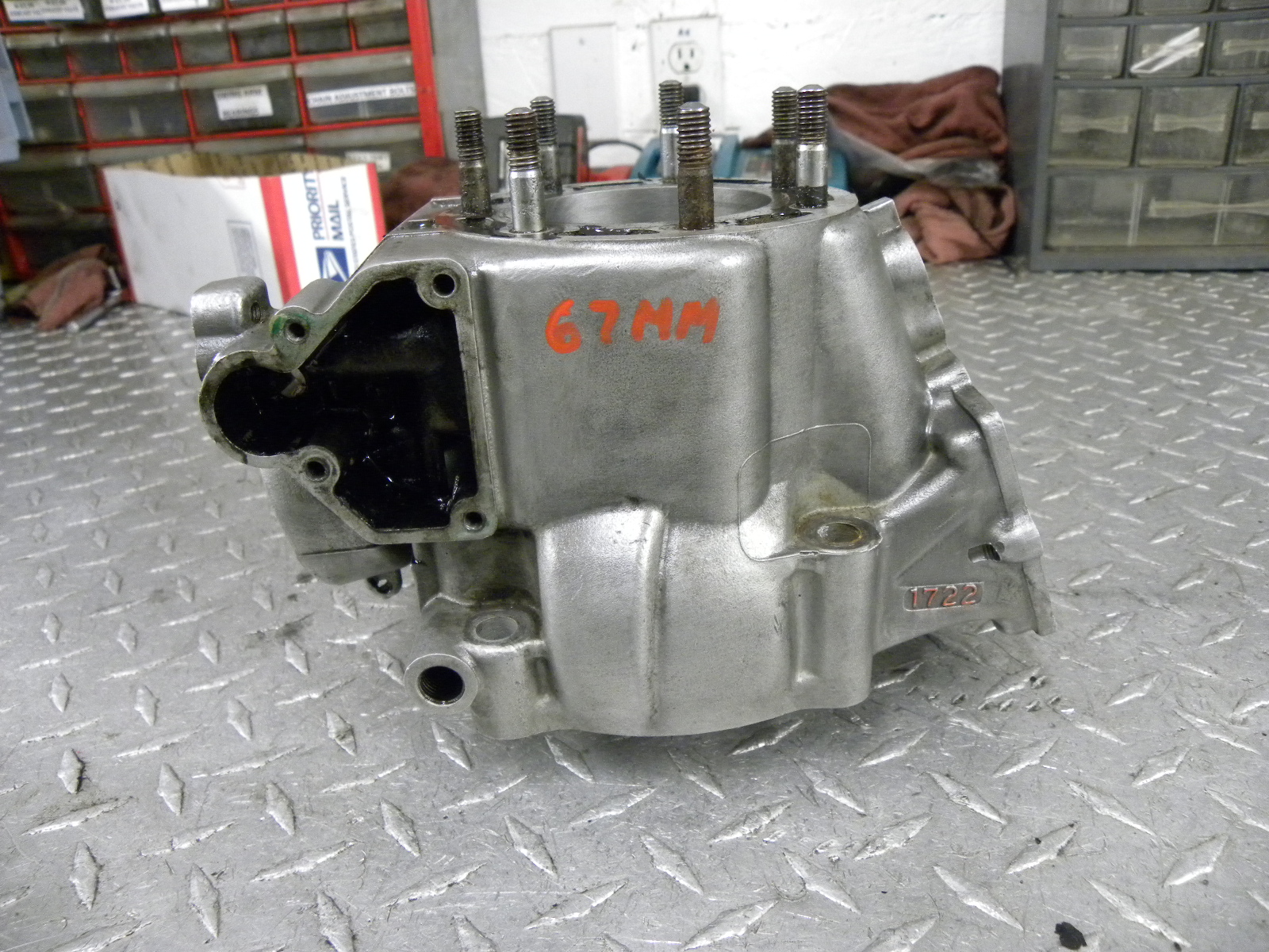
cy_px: 476
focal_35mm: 26
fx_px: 953
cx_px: 634
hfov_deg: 67.3
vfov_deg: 53.1
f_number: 2.8
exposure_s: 1/24.3
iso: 400
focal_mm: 4.6
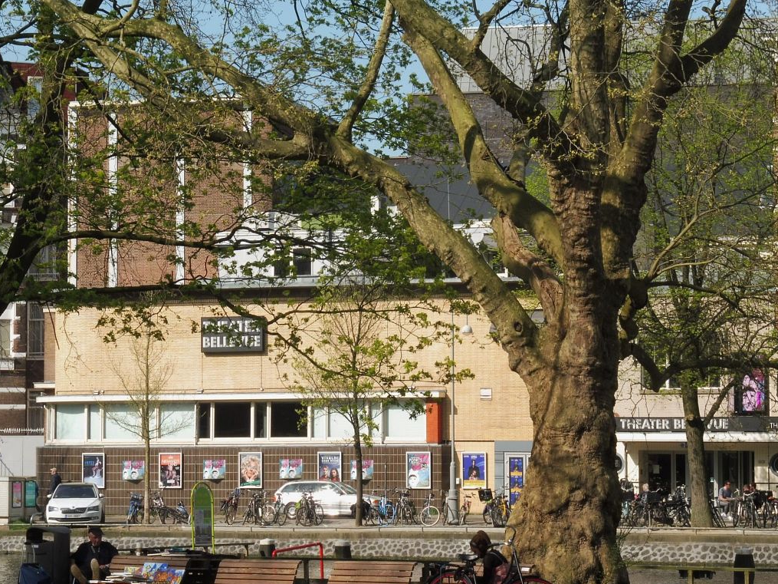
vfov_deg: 11.4
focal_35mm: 130
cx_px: 387
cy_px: 293
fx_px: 2921
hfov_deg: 15.2
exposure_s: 1/200
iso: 100
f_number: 7.1
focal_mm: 23.1
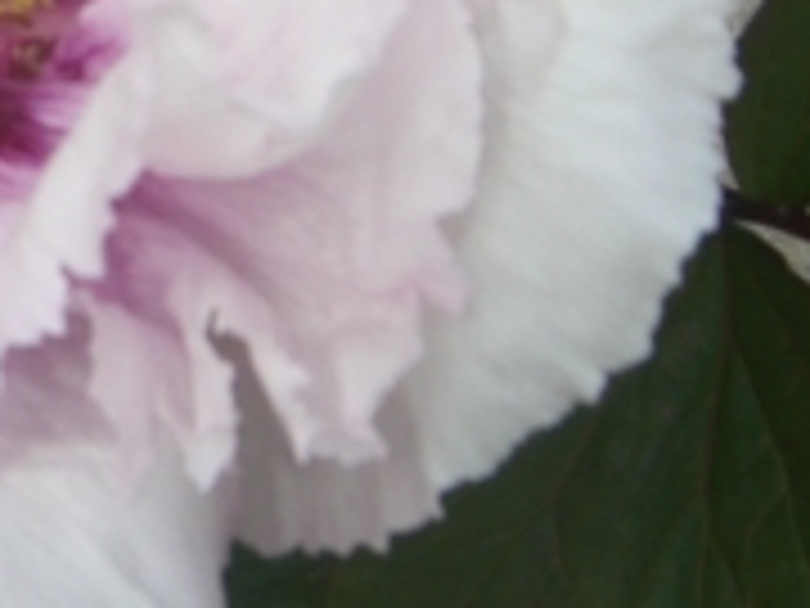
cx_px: -284
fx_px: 3159
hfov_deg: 14.0
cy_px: 0
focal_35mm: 135
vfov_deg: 10.9
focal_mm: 7.9
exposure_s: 1/125
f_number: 8
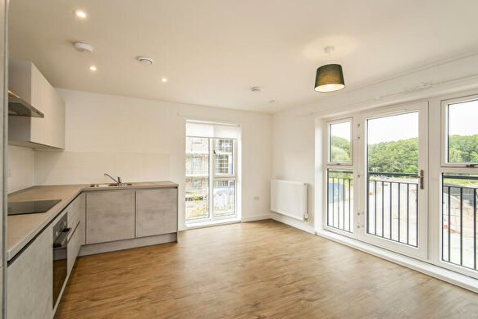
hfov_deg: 90.0
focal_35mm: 18
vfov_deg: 67.4
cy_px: 158
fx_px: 239
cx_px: 240
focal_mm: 10
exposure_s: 1/30
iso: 400
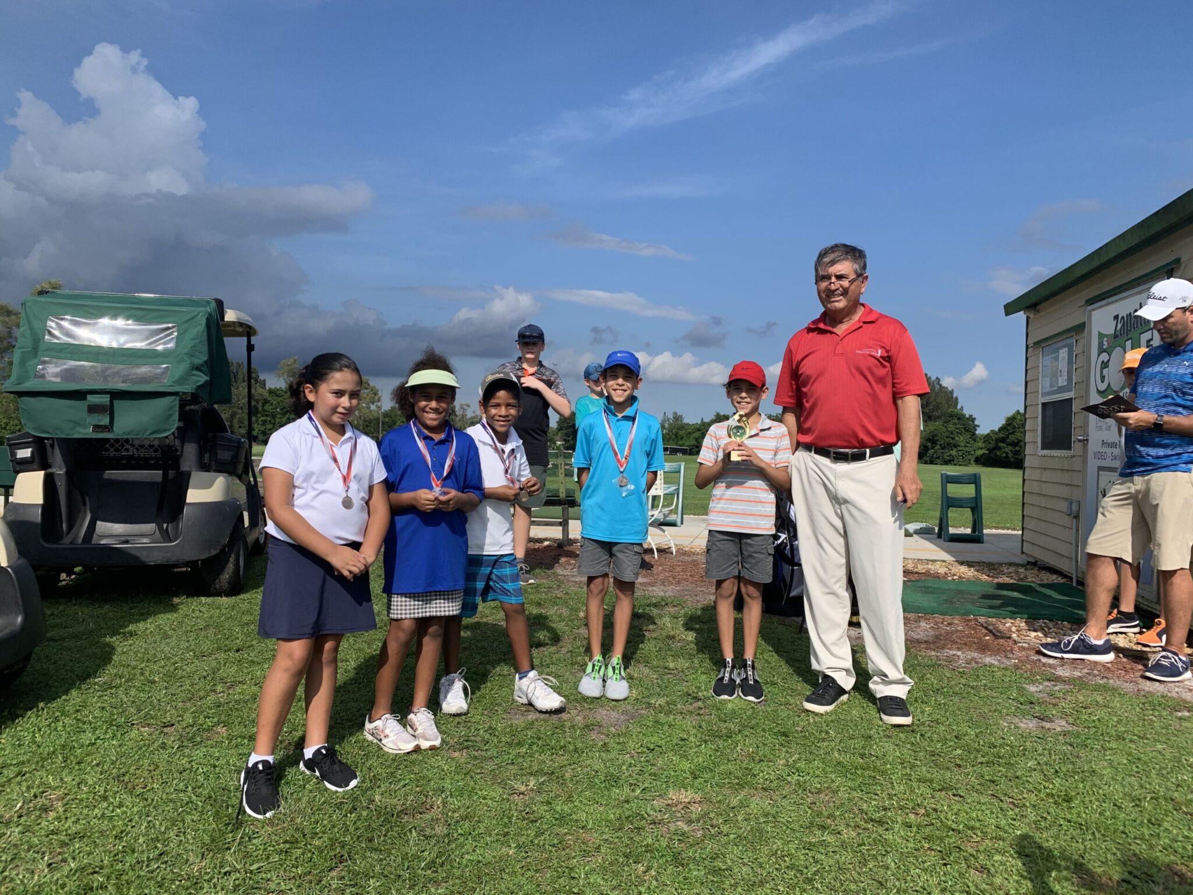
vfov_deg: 53.1
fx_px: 896
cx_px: 596
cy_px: 448
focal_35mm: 26
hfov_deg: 67.3
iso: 25
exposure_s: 1/2545
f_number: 1.8
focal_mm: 4.25
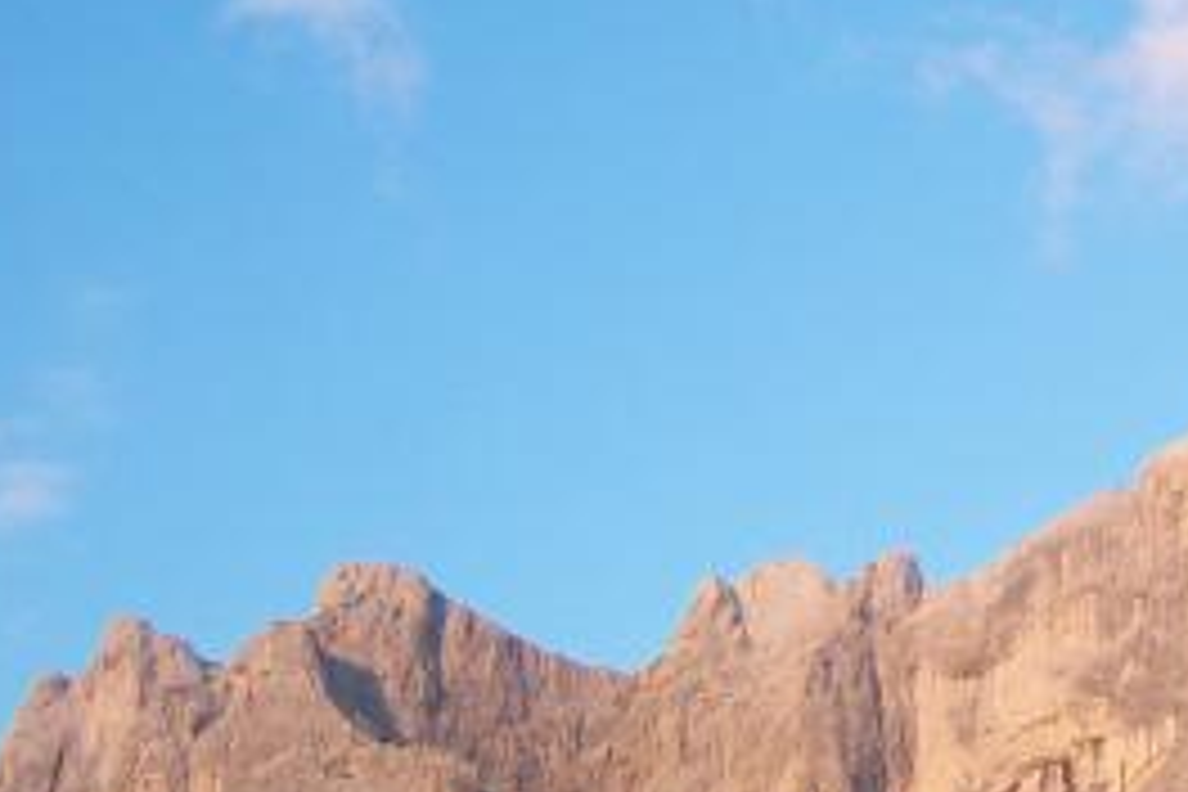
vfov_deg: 15.0
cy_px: 565
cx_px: 1238
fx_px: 3003
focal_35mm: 91
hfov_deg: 21.5
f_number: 2.8
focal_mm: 6
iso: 80
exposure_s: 1/125
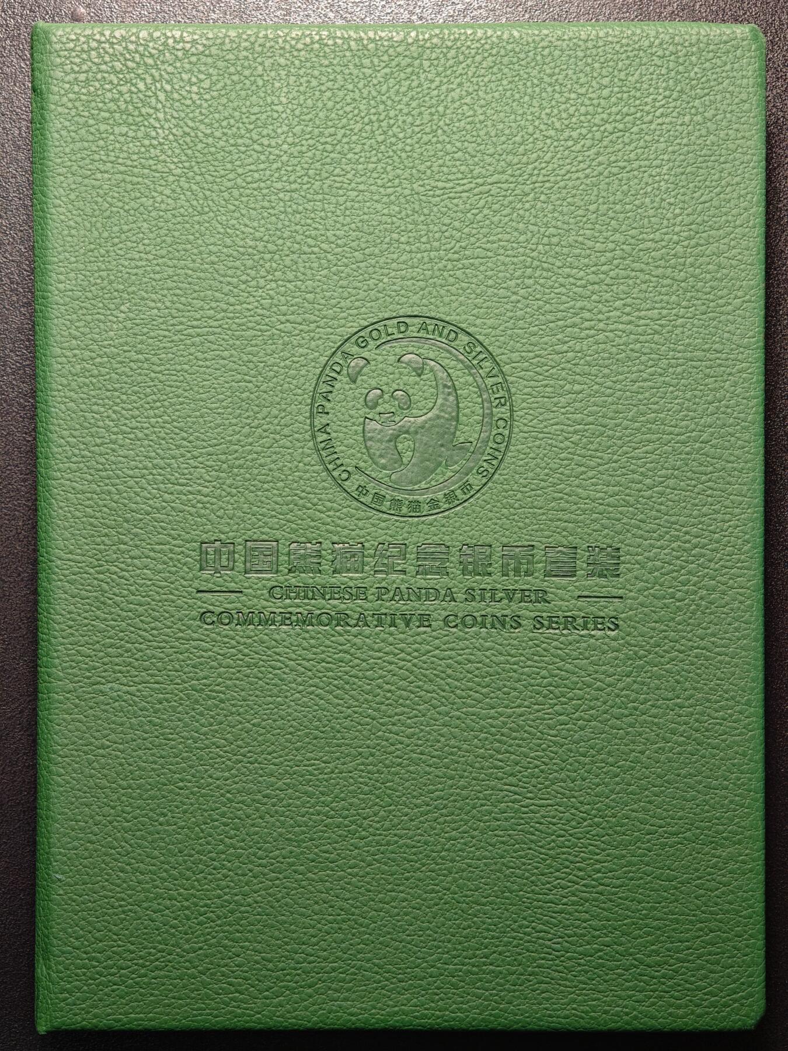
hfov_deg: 24.4
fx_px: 1821
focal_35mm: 60
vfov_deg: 32.2
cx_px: 394
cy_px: 526
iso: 1250
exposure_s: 1/102
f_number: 2
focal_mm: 9
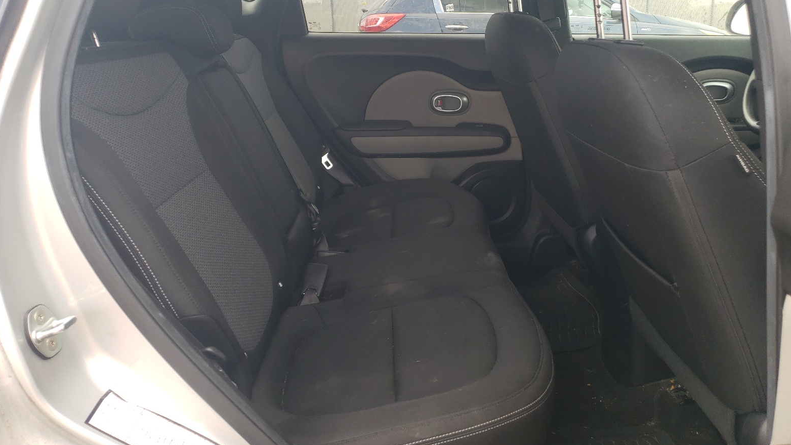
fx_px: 608
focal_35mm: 29
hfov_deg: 66.1
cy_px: 168
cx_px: 394
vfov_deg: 39.9
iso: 50
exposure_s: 1/217
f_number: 1.5
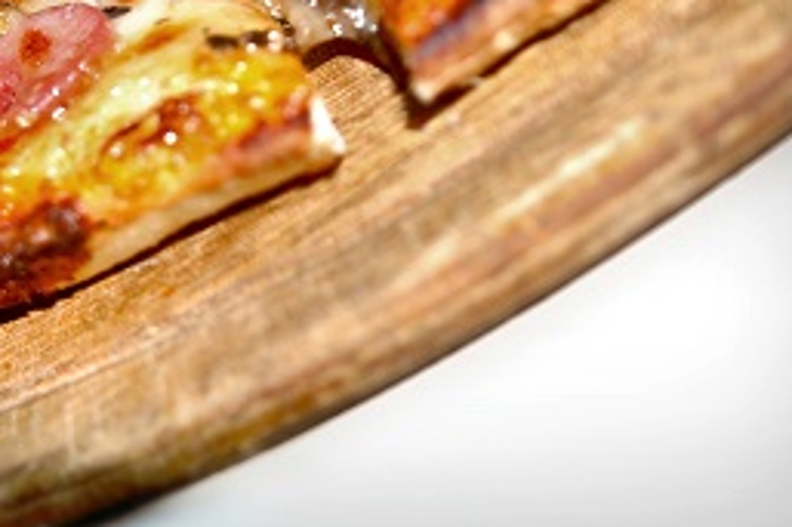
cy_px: 71
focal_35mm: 98
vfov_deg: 13.8
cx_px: -43
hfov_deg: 20.0
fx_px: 2155
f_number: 2.8
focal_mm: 28
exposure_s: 1/250
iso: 100
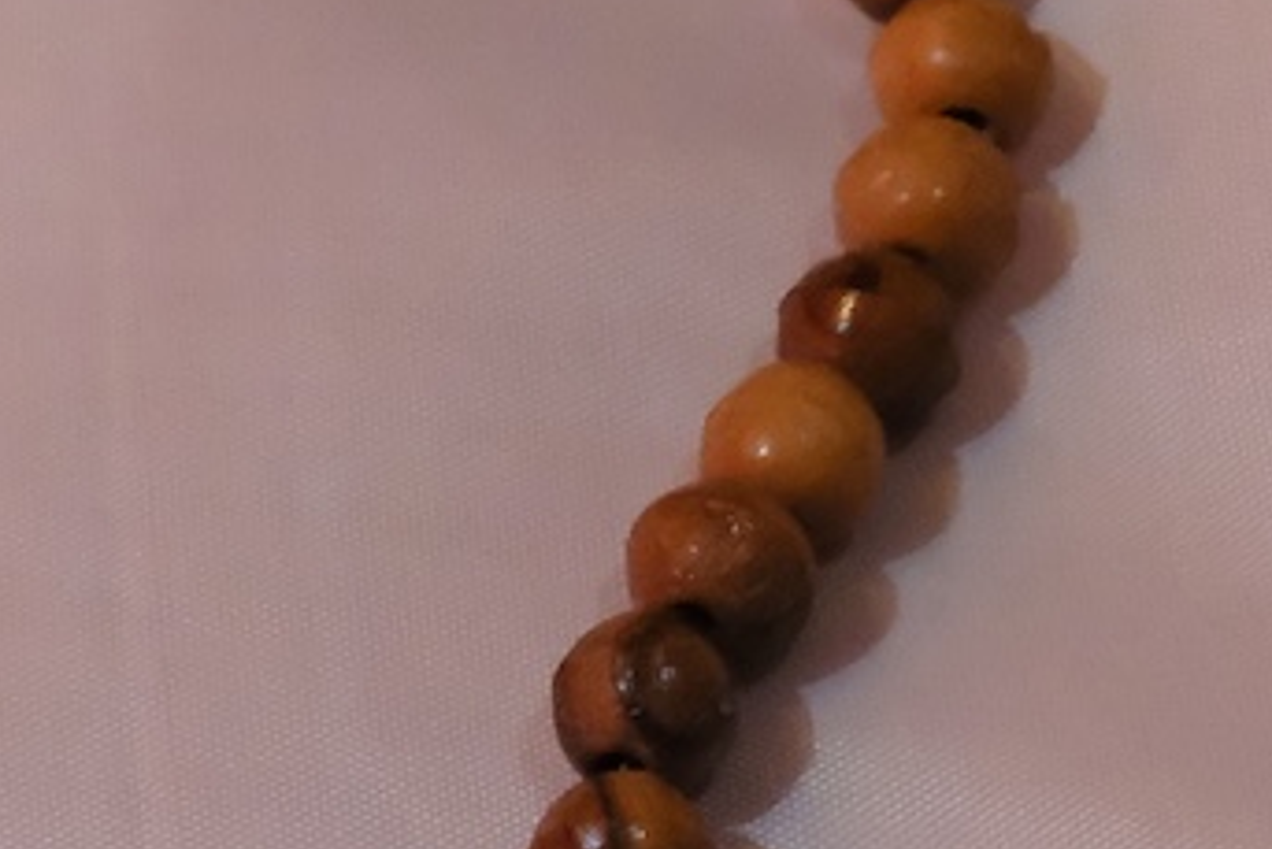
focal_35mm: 239
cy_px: 1207
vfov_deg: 5.7
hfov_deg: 8.6
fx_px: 8448
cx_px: 82
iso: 6400
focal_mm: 27.1
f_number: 5.6
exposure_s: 1/180
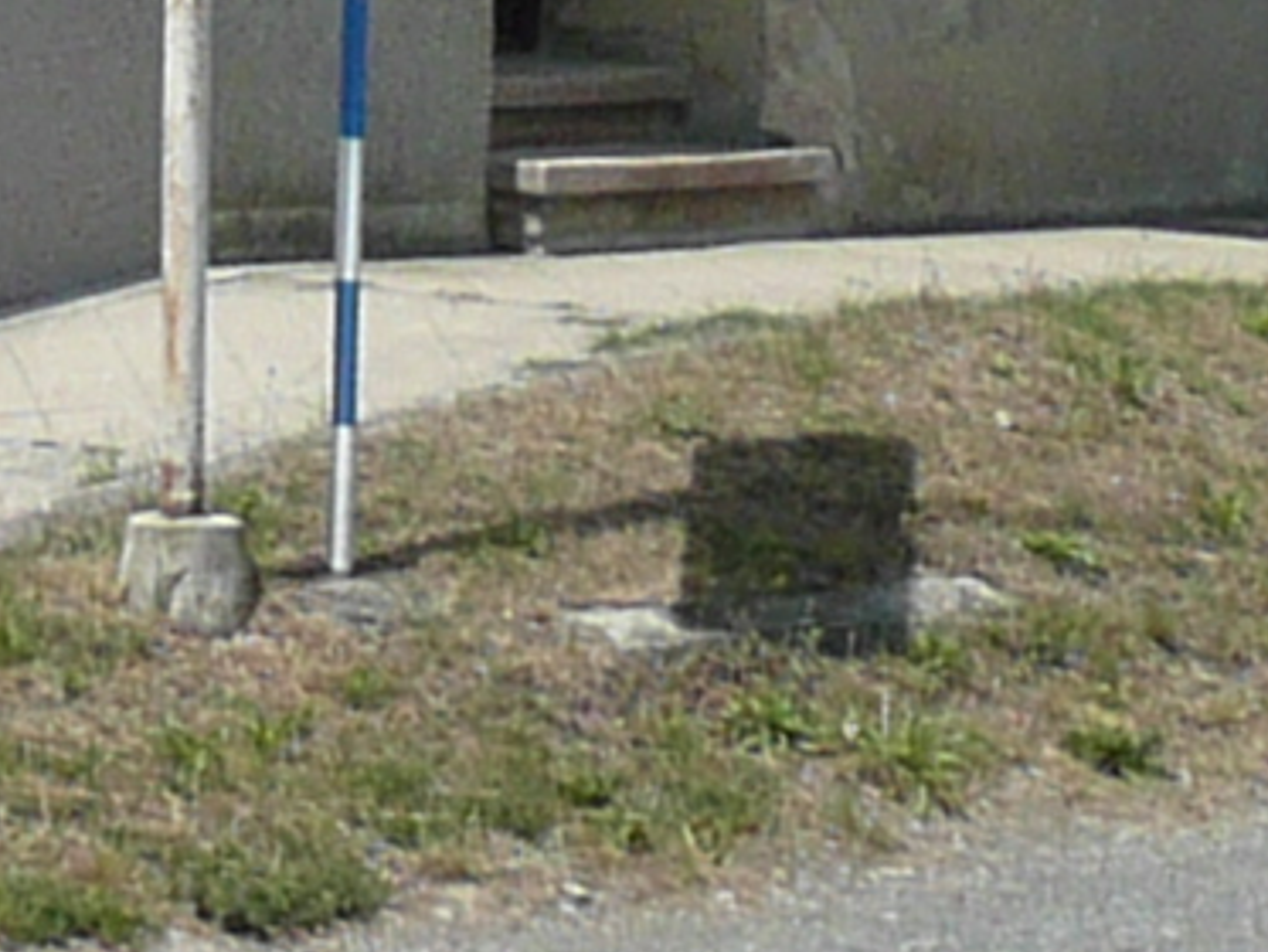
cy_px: -2261
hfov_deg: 6.7
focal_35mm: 295
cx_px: 177
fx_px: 10809
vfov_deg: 4.7
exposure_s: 1/1000
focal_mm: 5.8
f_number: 3.7
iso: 100
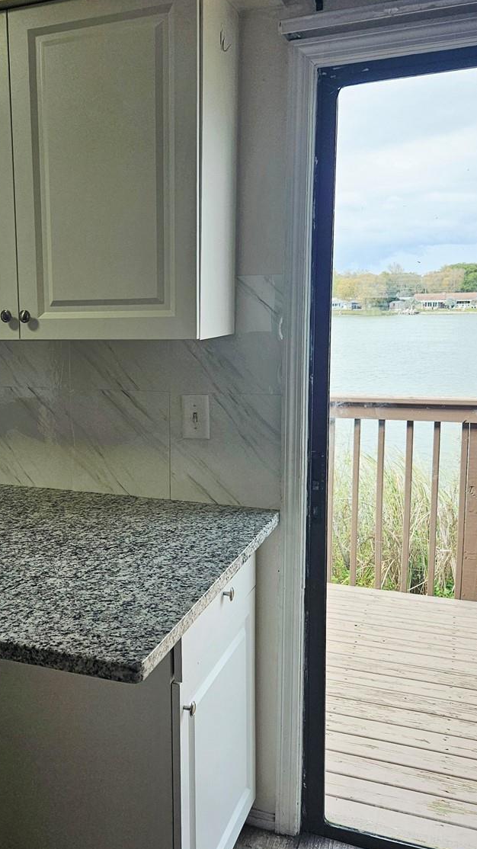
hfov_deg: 31.8
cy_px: 427
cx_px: 86
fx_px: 810
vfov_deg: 55.3
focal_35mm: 36
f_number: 1.8
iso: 40
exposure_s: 1/476
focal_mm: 5.4
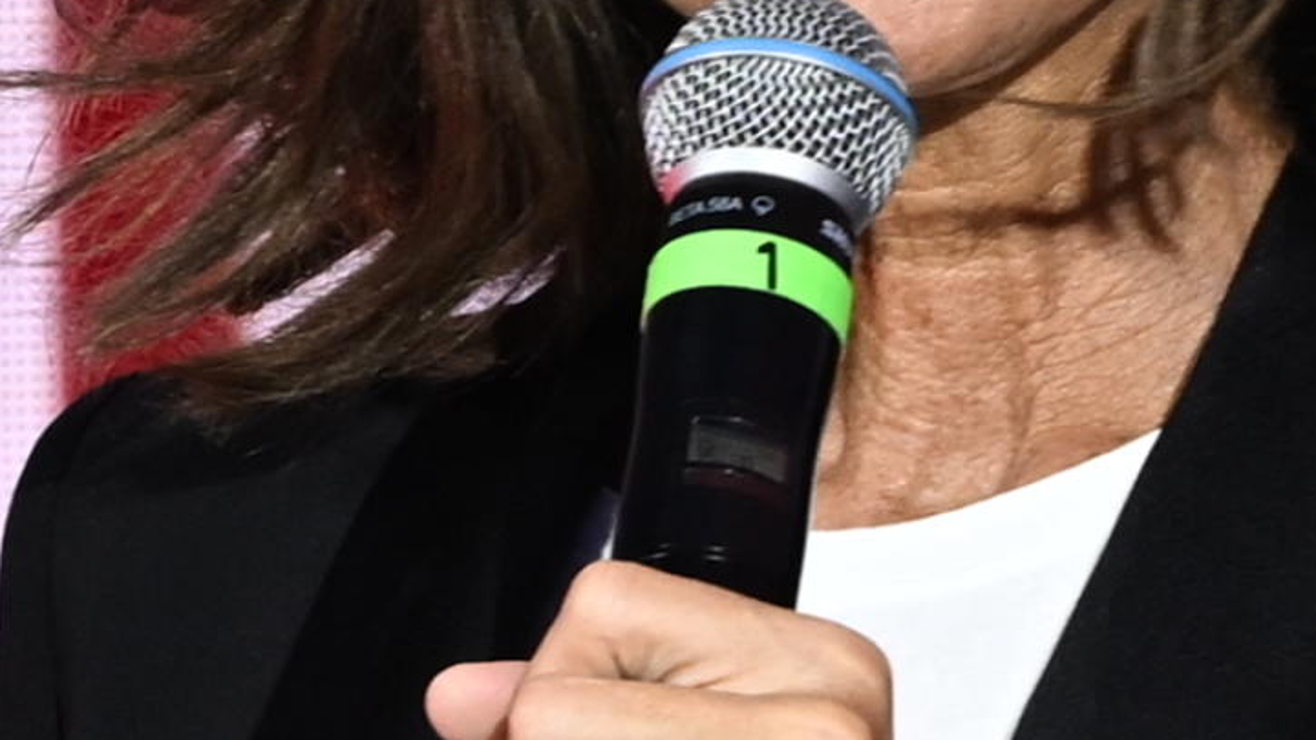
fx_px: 46794
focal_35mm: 1341
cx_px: 846
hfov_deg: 1.6
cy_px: 484
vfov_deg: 0.9
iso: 1250
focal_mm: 200
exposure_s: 1/320
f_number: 5
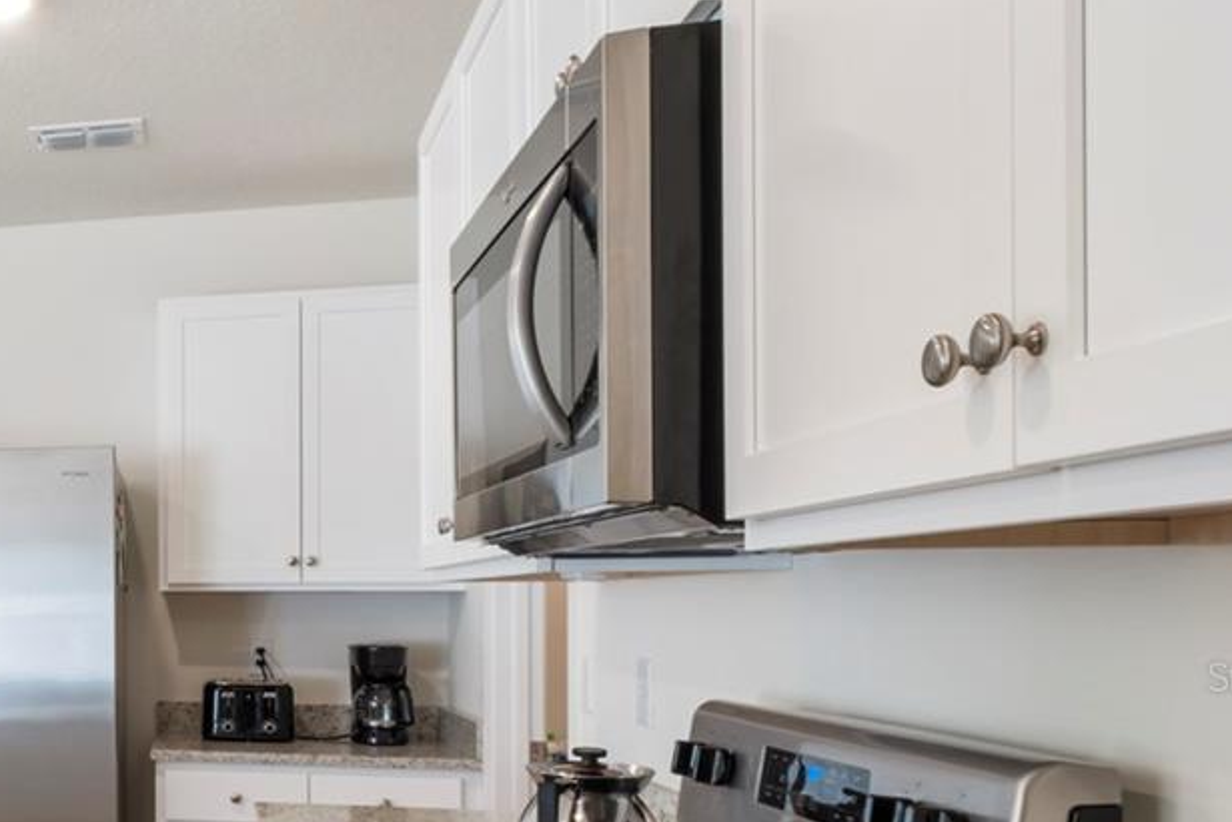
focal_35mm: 39
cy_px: 676
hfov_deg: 38.1
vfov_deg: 33.1
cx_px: -216
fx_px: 1335
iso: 160
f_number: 16
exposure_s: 1/2
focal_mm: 10
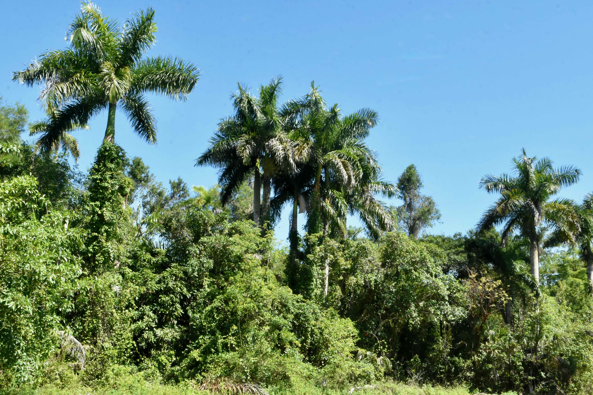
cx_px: 296
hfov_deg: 49.6
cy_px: 198
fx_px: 642
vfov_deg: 34.2
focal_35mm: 39
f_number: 18
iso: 2000
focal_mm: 26
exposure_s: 1/320
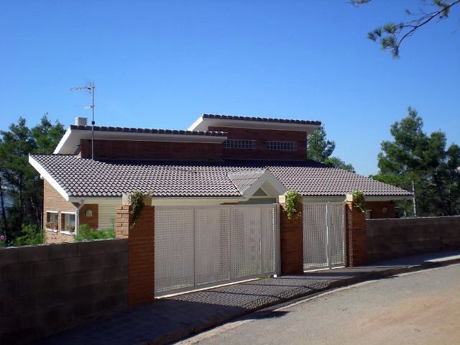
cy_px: 172
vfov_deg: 32.9
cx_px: 230
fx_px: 585
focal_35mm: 44
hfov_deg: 42.9
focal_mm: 7.4
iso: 50
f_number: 4.9
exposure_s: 1/305
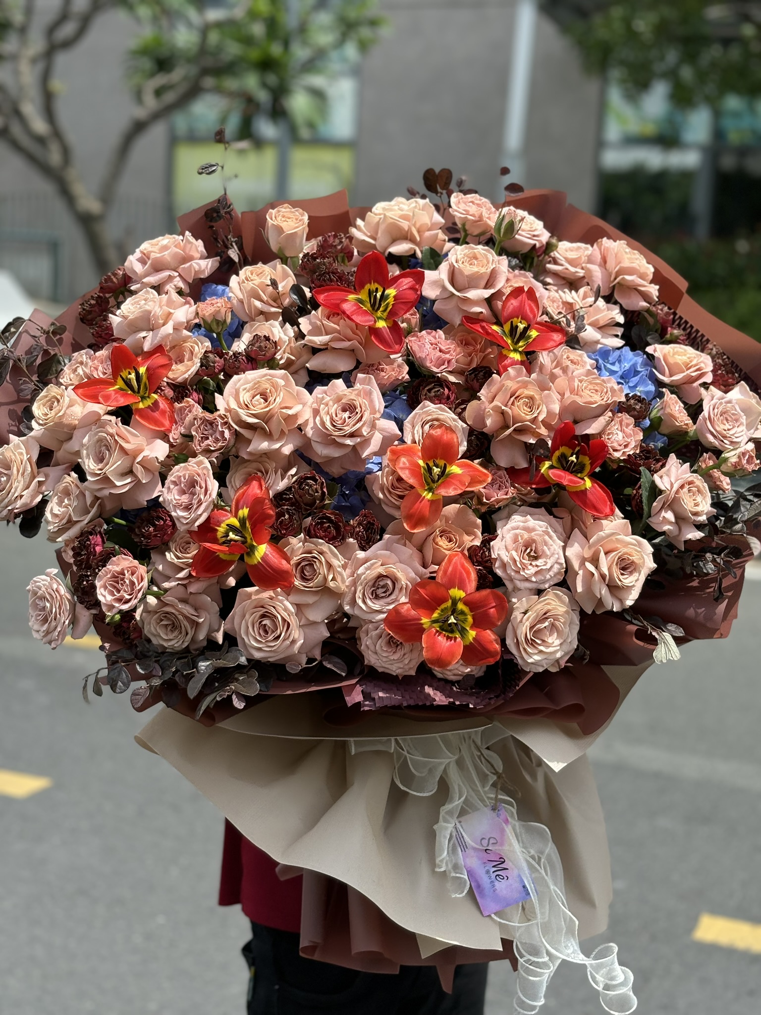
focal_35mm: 52
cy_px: 508
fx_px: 1524
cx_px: 380
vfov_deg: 36.8
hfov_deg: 28.0
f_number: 1.6
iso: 32
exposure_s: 1/2513
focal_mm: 5.96
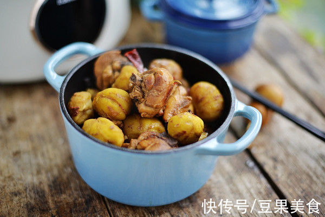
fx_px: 451
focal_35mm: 50
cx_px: 162
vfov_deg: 27.0
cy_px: 108
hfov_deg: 39.6
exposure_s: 1/100
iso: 160
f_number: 1.4
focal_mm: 50
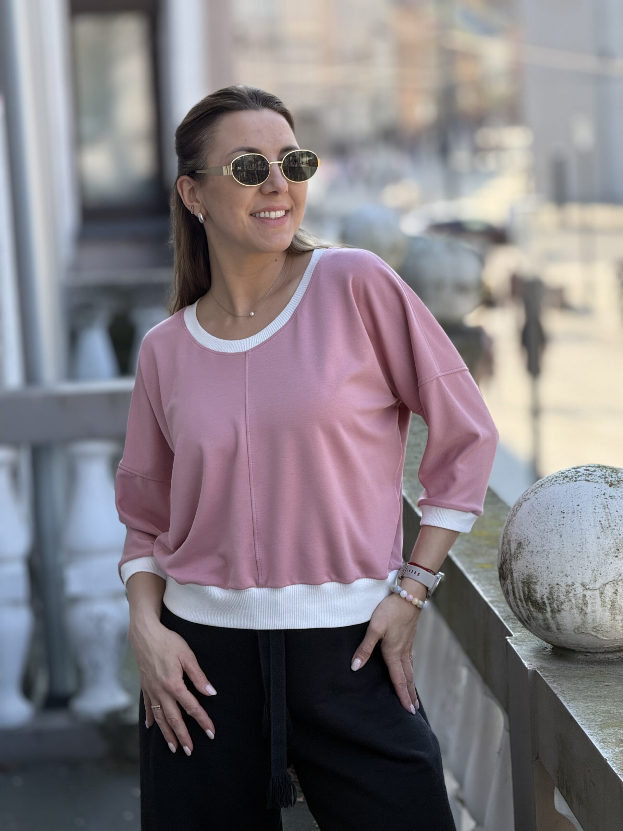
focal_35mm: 120
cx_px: 312
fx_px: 2880
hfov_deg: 12.3
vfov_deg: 16.4
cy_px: 416
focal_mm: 15.66
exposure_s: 1/248
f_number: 2.8
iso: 64
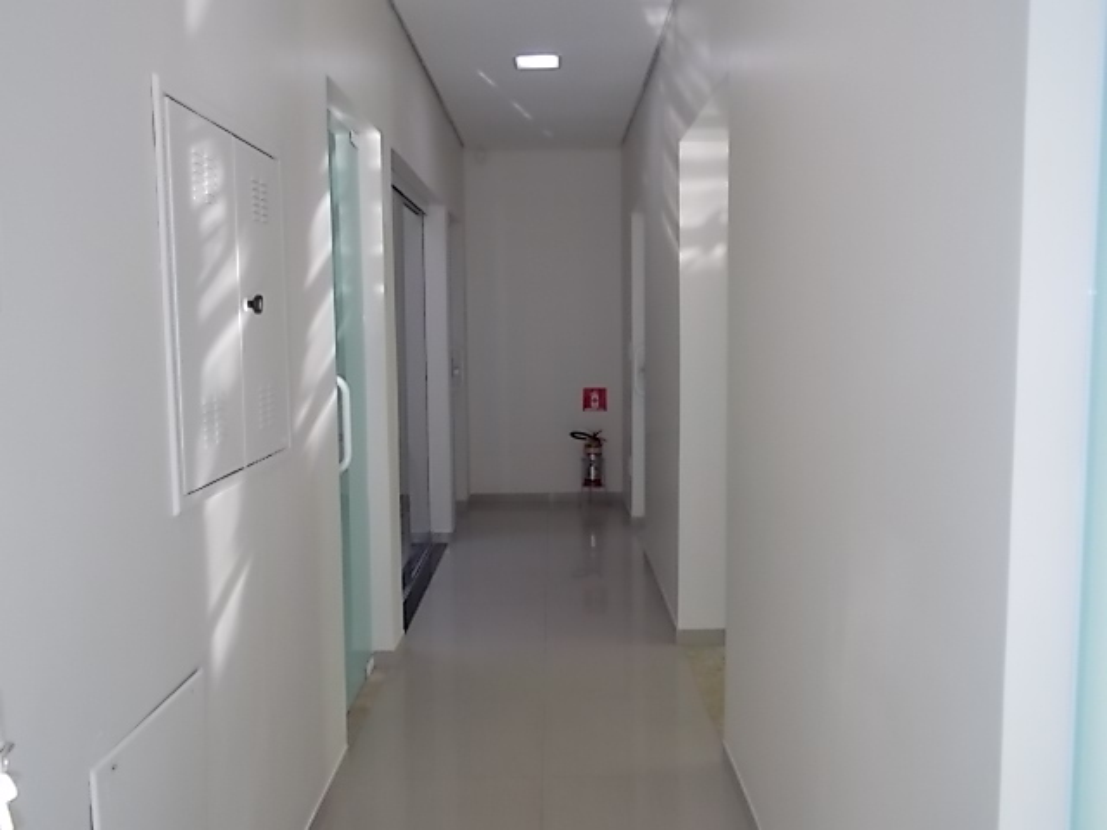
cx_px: 554
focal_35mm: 30
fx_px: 959
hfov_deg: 60.0
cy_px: 415
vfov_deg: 46.8
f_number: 3.3
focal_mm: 5.3
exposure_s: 1/30
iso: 200
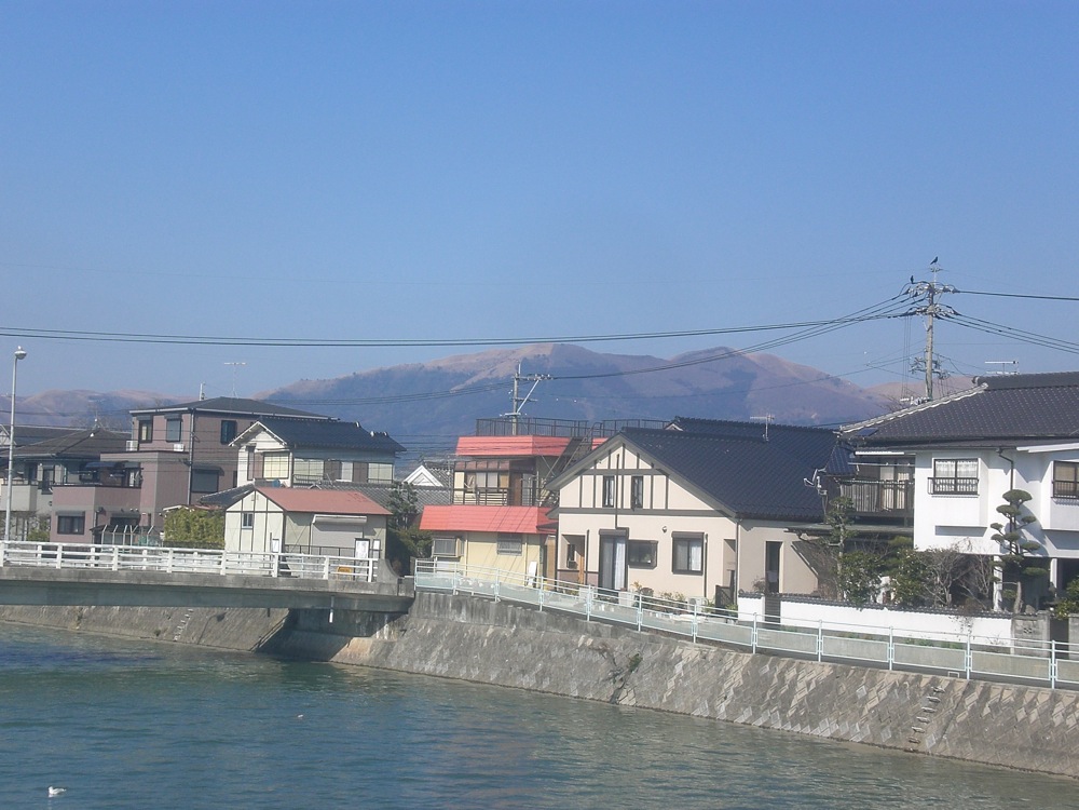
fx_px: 2338
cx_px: 540
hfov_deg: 26.0
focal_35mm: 75
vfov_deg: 19.6
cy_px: 405
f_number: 6.4
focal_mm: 12.47
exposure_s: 1/250
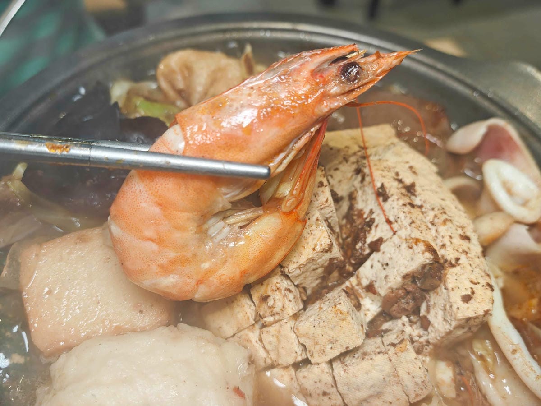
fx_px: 547
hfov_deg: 52.6
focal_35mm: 35
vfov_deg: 40.7
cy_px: 203
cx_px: 270
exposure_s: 1/120
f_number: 2.8
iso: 320
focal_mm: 8.72
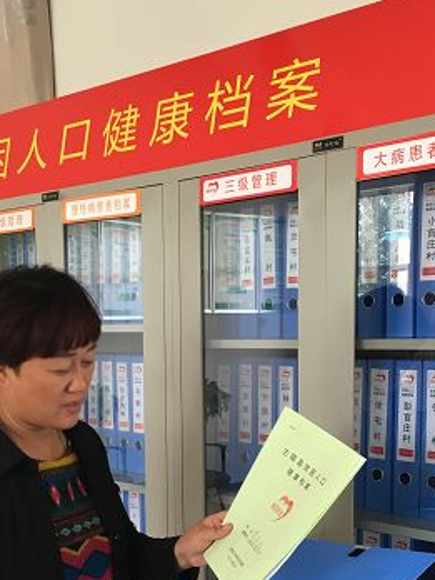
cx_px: 172
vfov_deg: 37.4
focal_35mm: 50
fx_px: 838
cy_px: 423
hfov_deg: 29.0
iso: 64
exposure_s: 1/33
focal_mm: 4.15
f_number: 2.2
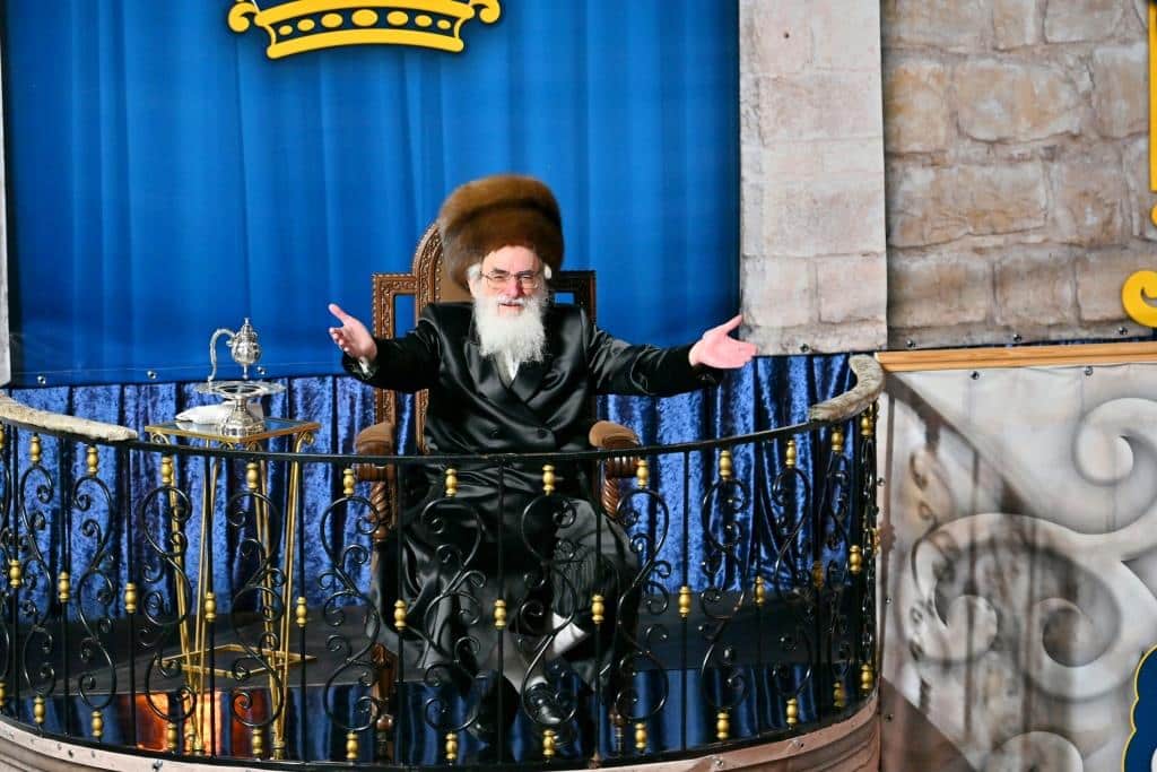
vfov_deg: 5.7
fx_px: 7714
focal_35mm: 240
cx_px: 578
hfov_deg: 8.6
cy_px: 386
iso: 320
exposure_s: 1/160
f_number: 2.8
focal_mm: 160
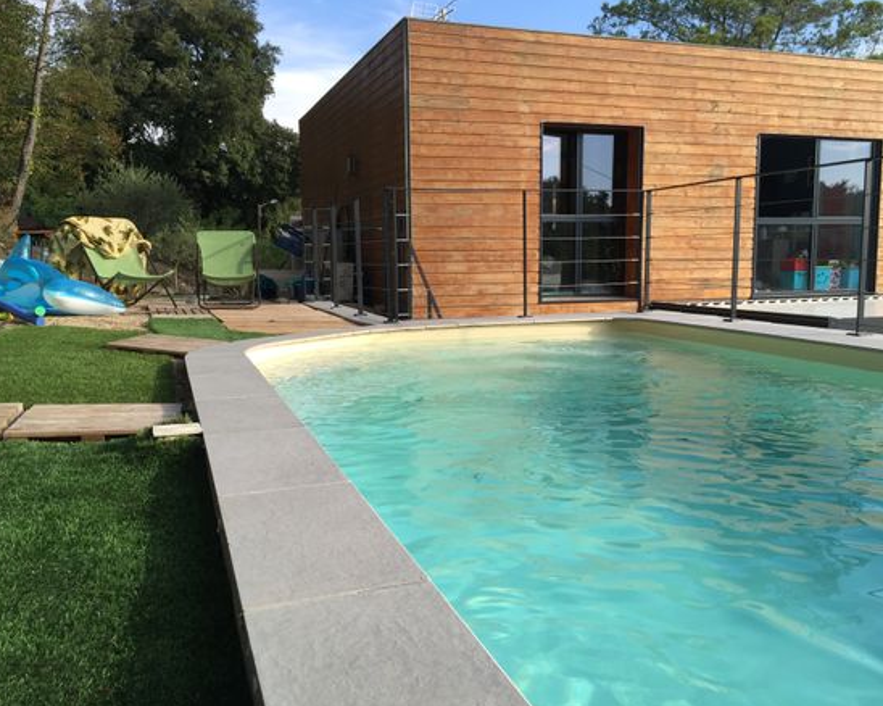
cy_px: 353
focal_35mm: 31
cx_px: 466
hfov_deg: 57.2
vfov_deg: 47.1
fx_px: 810
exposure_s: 1/557
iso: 32
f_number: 2.2
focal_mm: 4.15
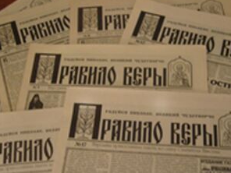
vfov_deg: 27.0
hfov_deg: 35.5
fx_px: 360
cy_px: 106
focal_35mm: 54
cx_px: 117
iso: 200
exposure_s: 1/4
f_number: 3
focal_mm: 6.6
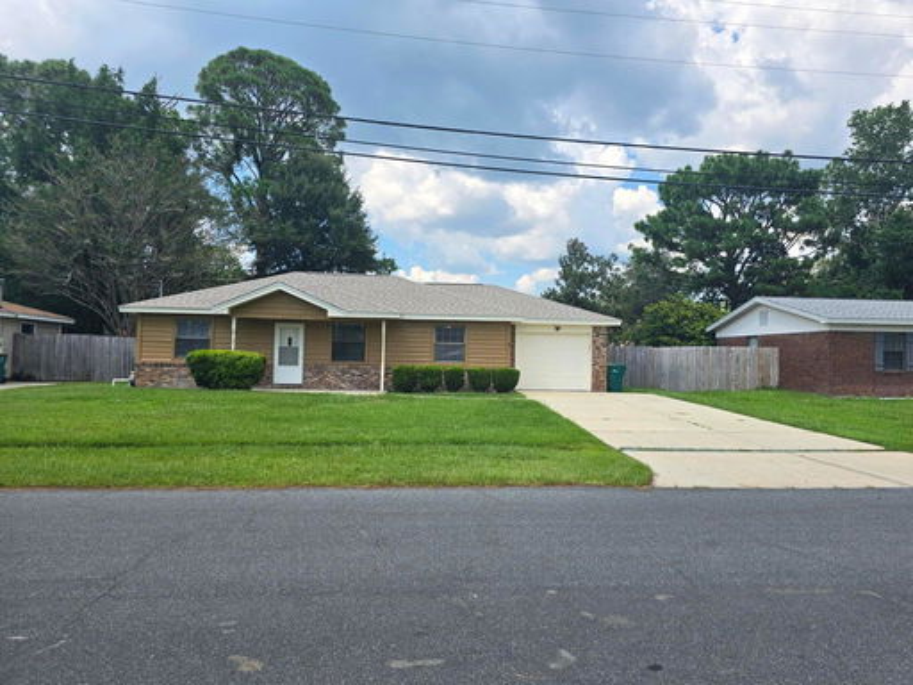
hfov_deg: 73.9
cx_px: 456
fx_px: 607
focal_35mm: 23
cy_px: 342
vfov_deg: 58.9
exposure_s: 1/489
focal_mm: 6.3
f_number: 1.7
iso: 12
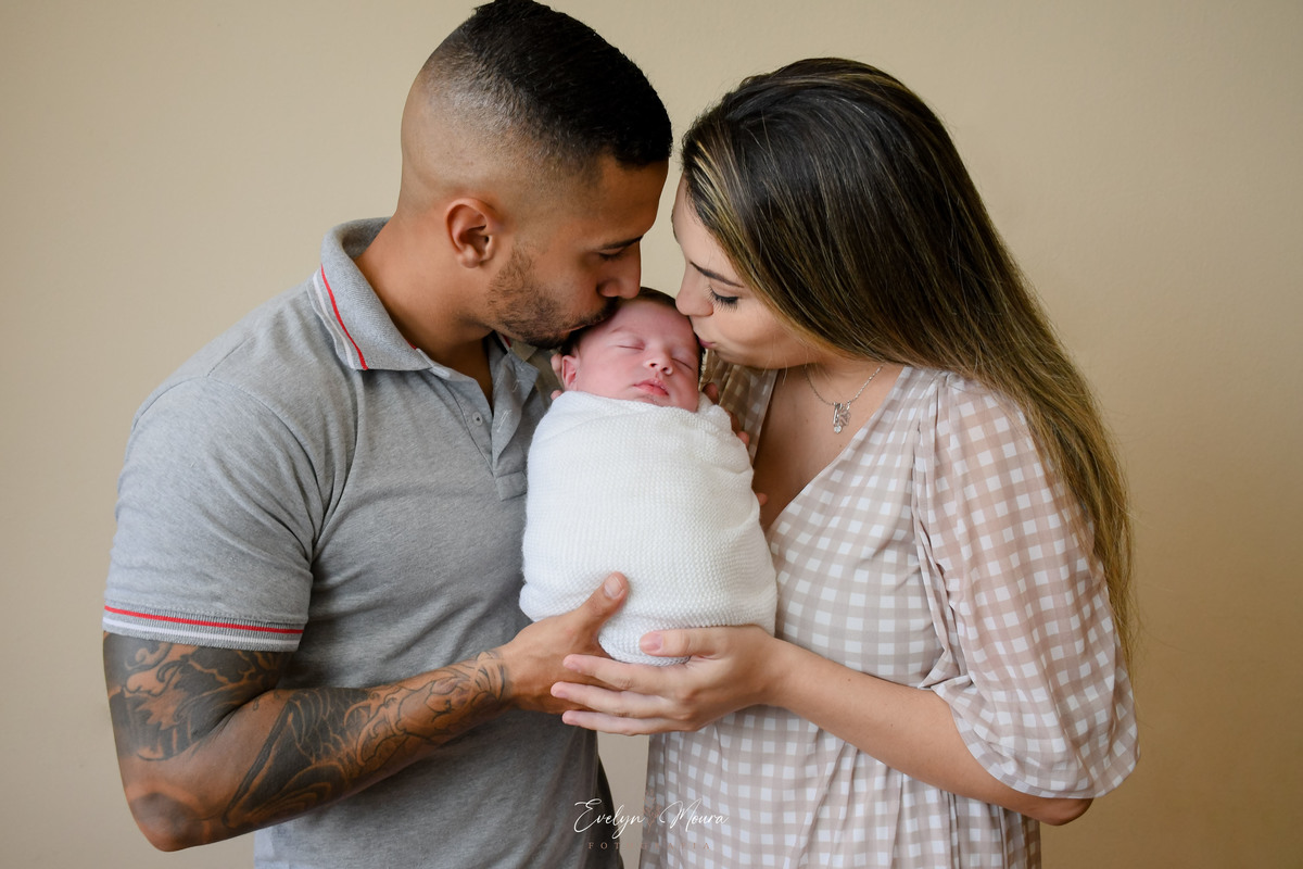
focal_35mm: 33
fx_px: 1194
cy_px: 434
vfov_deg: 40.0
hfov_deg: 57.2
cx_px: 652
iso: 800
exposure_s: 1/200
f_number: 4
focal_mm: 22
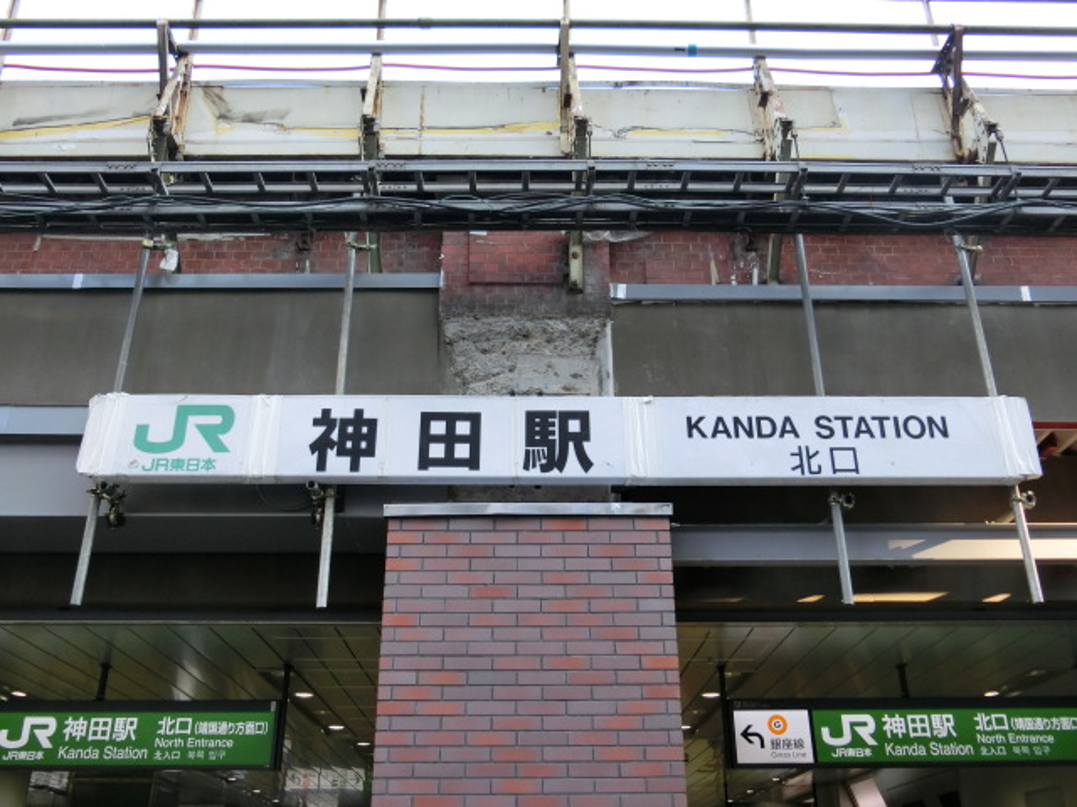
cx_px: 538
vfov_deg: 41.8
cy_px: 404
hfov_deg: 54.0
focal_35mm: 34
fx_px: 1058
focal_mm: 6
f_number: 3.9
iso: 160
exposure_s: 1/125
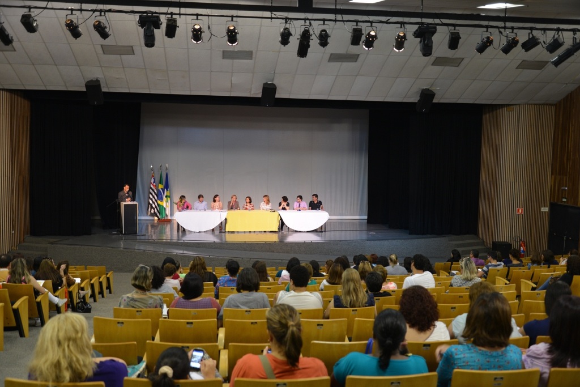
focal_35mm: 35
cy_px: 194
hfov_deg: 54.4
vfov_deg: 37.9
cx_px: 290
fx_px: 564
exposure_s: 1/30
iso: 1000
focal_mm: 35
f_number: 4
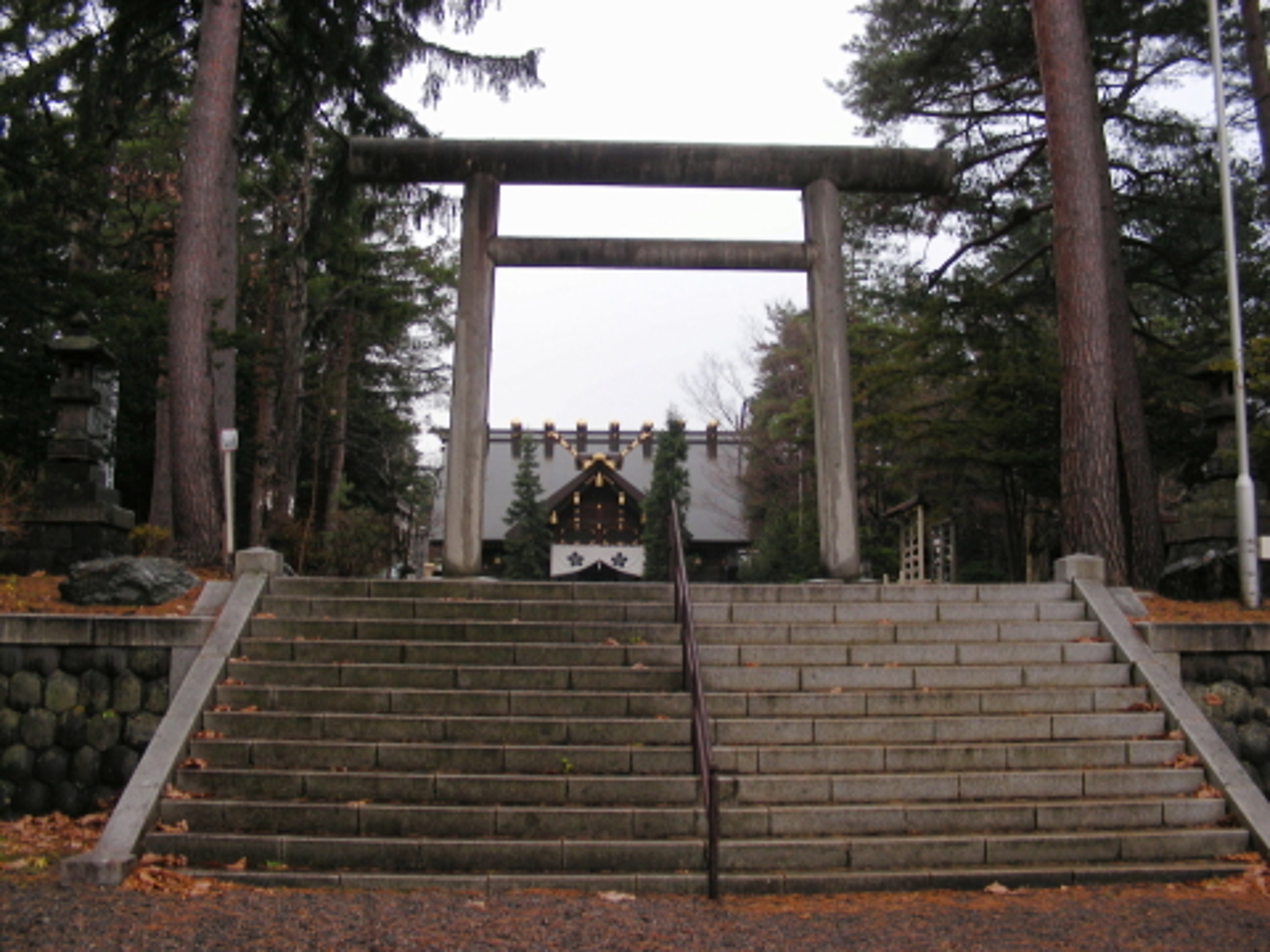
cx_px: 635
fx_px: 1394
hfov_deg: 49.0
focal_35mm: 38
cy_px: 476
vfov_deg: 37.7
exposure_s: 1/31.8
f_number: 3.5
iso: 50
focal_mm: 6.3
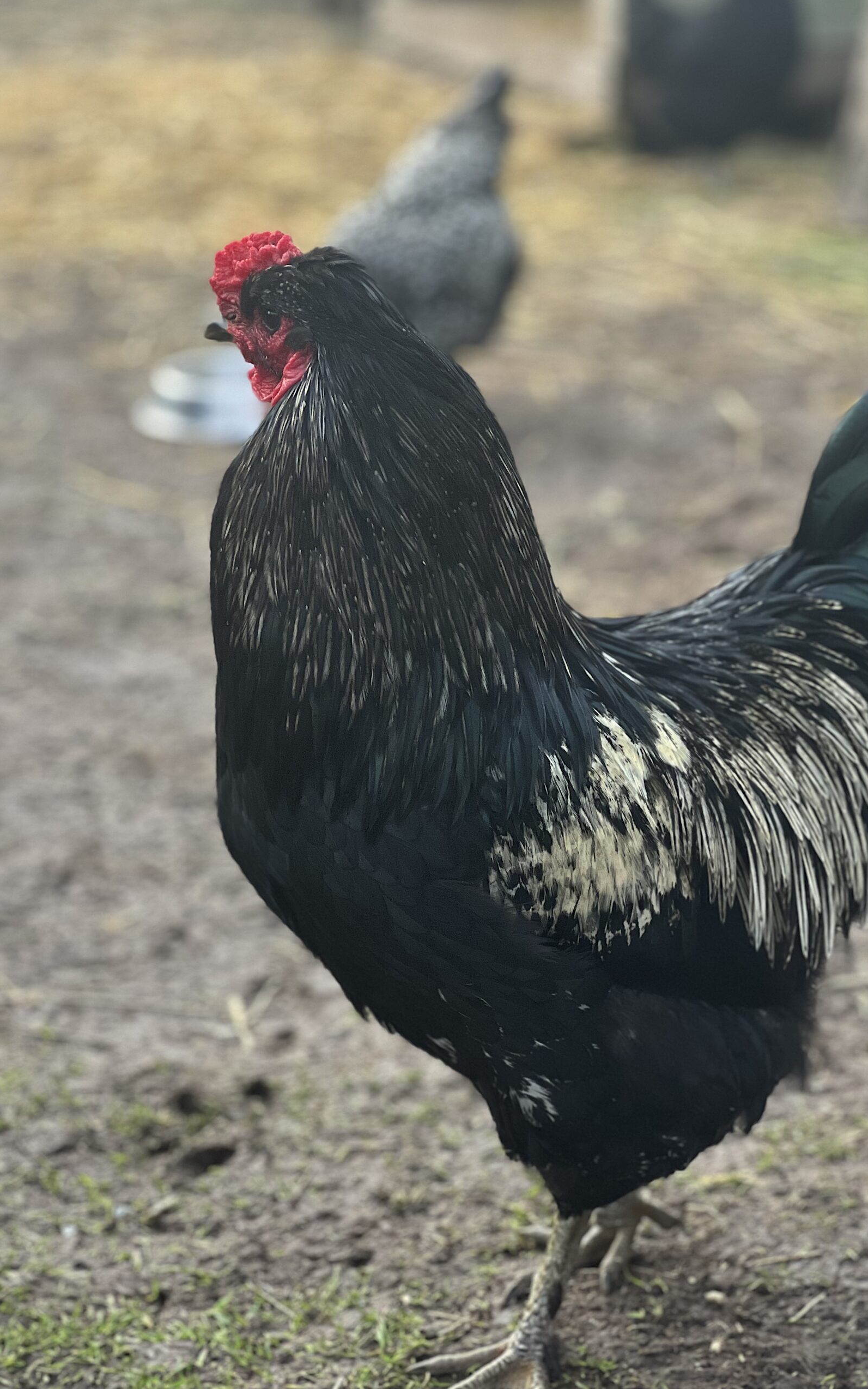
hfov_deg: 15.9
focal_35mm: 82
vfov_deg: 25.2
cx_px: 522
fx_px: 3103
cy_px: 692
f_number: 2.8
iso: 125
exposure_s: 1/121
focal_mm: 9
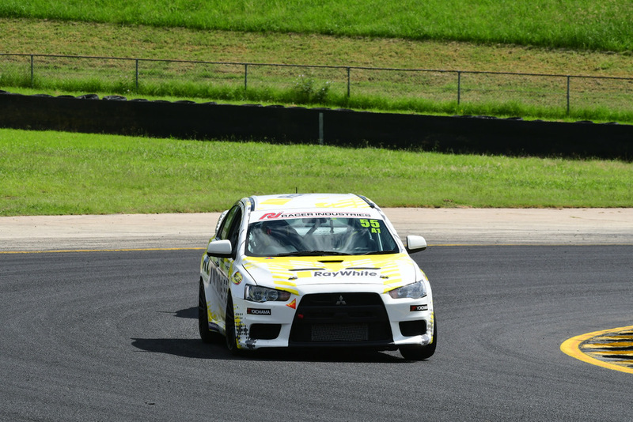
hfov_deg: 6.9
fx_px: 5277
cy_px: 211
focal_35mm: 300
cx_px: 316
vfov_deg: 4.6
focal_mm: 200
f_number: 11
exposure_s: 1/640
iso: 400
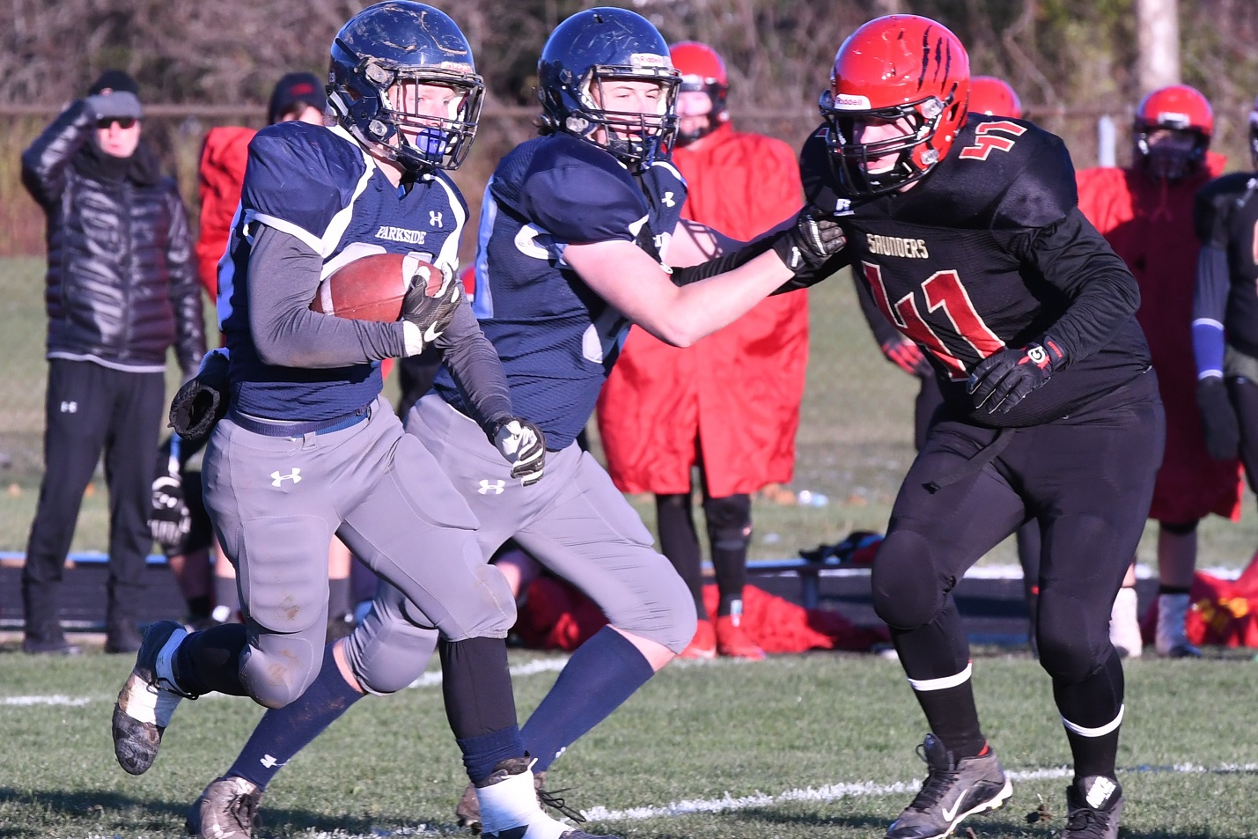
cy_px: 420
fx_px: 10222
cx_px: 629
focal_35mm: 292
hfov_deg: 7.0
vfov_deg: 4.7
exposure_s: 1/1000
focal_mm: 195
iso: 640
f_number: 7.1
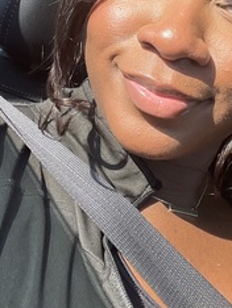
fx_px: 571
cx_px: 131
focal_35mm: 64
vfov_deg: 29.4
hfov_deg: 23.0
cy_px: 50
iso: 25
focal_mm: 2.71
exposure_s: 1/263
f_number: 2.2
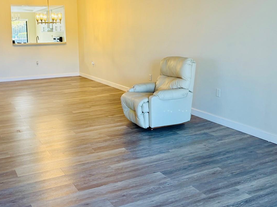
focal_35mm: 39
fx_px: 312
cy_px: 60
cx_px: 114
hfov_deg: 47.6
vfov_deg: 36.2
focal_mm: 5.96
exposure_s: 1/60
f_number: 1.6
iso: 80
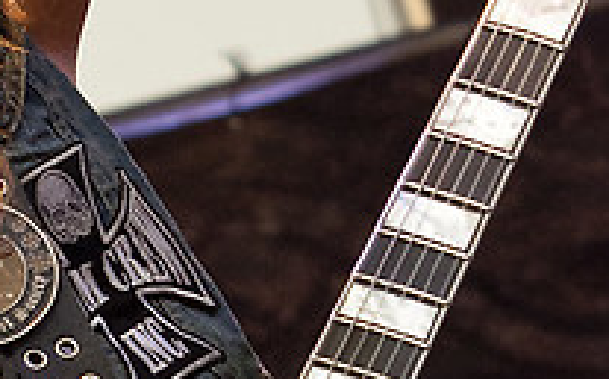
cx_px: -210
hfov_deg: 3.4
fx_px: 10282
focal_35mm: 620
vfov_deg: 2.1
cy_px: 726
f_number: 7.1
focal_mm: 70
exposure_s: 1/200
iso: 500
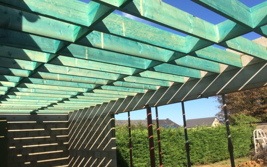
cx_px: 134
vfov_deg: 40.5
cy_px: 91
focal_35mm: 31
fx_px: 226
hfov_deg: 61.2
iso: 32
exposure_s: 1/1580
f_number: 2.2
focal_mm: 4.15
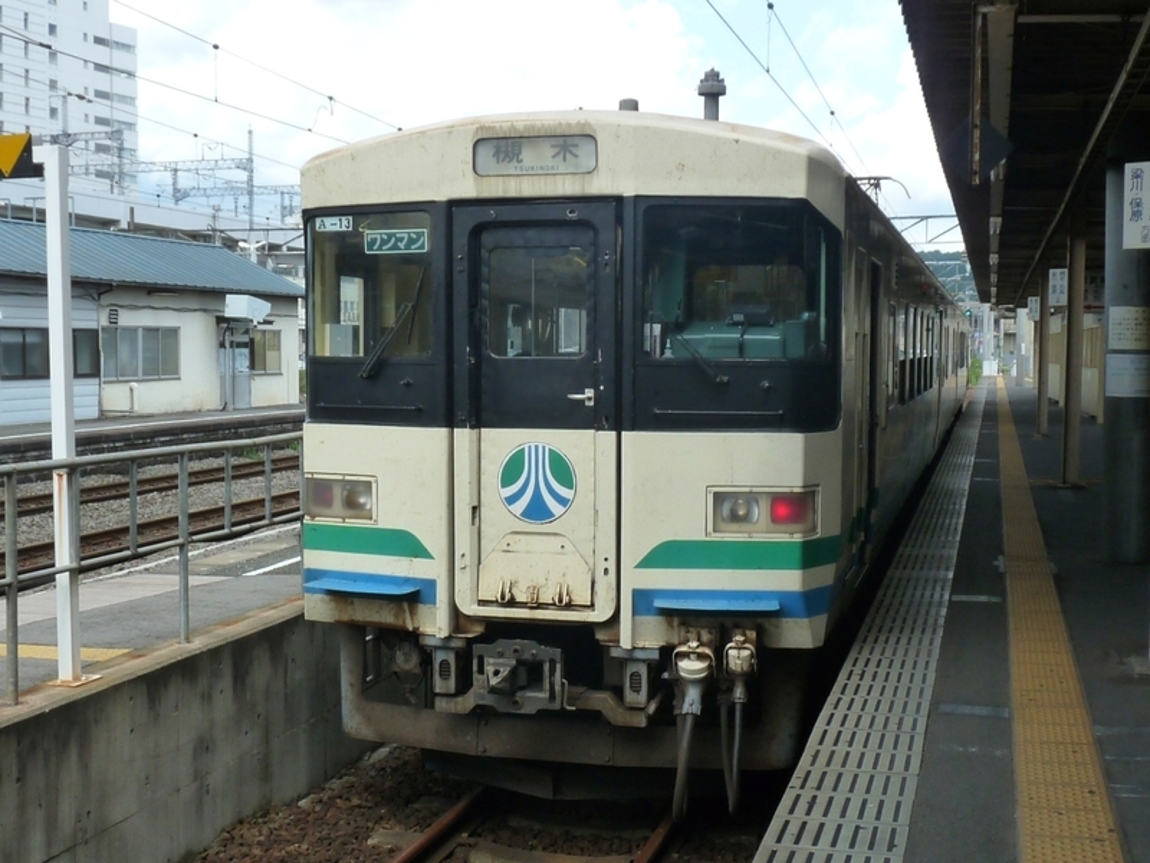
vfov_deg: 36.8
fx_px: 1296
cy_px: 432
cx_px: 575
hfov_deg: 47.9
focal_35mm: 39
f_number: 5
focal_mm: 4.8
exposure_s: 1/200
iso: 160
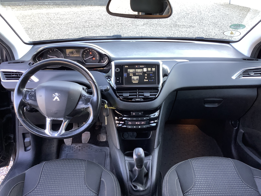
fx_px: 234
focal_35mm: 31
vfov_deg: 45.4
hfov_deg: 58.4
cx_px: 130
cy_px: 98
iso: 80
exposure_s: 1/60
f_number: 2.4
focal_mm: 3.3
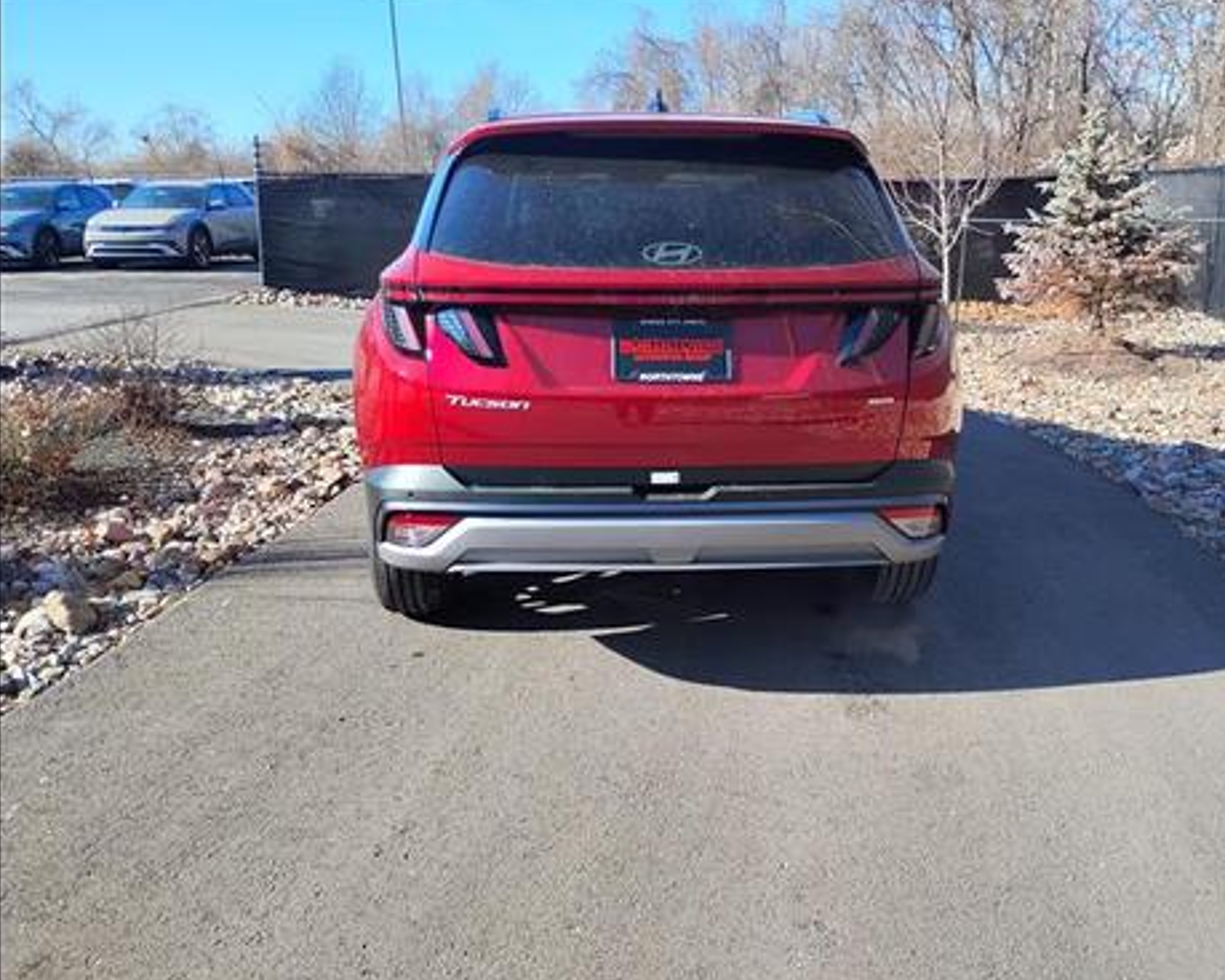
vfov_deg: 48.5
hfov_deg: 58.7
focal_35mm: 30
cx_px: 670
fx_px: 1087
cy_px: 489
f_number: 1.8
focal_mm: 4.26
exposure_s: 1/417
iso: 100
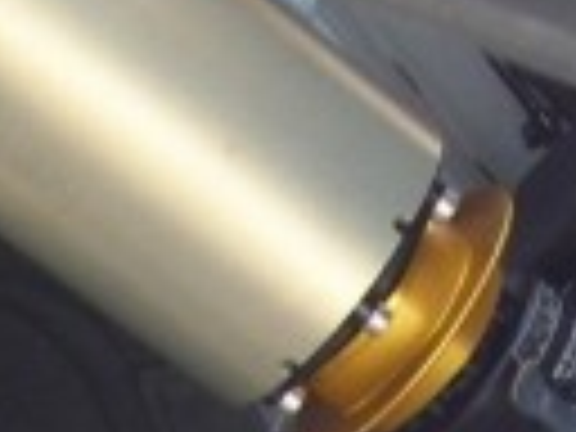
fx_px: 3528
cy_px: 1210
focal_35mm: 212
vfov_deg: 6.5
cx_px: 608
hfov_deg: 9.3
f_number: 2.9
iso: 80
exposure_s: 1/110
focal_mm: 5.7
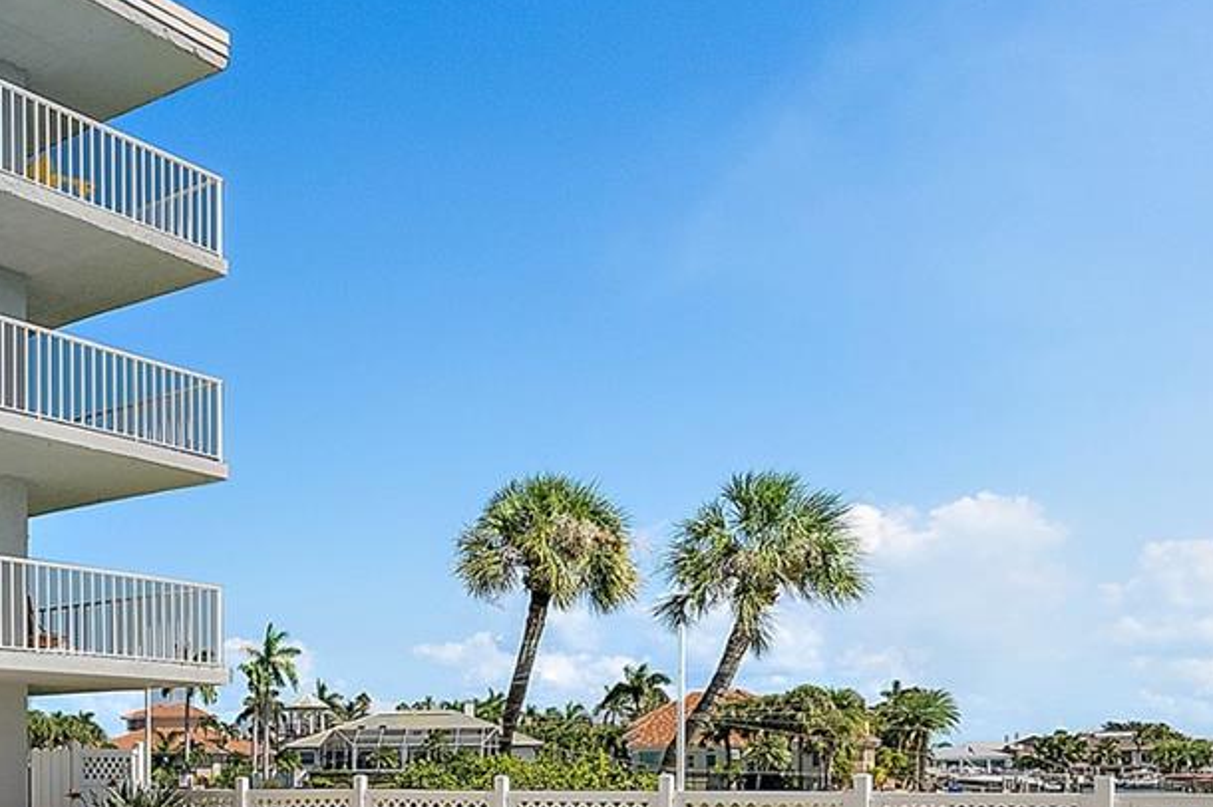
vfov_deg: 30.2
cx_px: 111
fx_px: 1414
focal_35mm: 42
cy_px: 751
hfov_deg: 42.4
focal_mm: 16
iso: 1250
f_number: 8
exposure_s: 1/2000
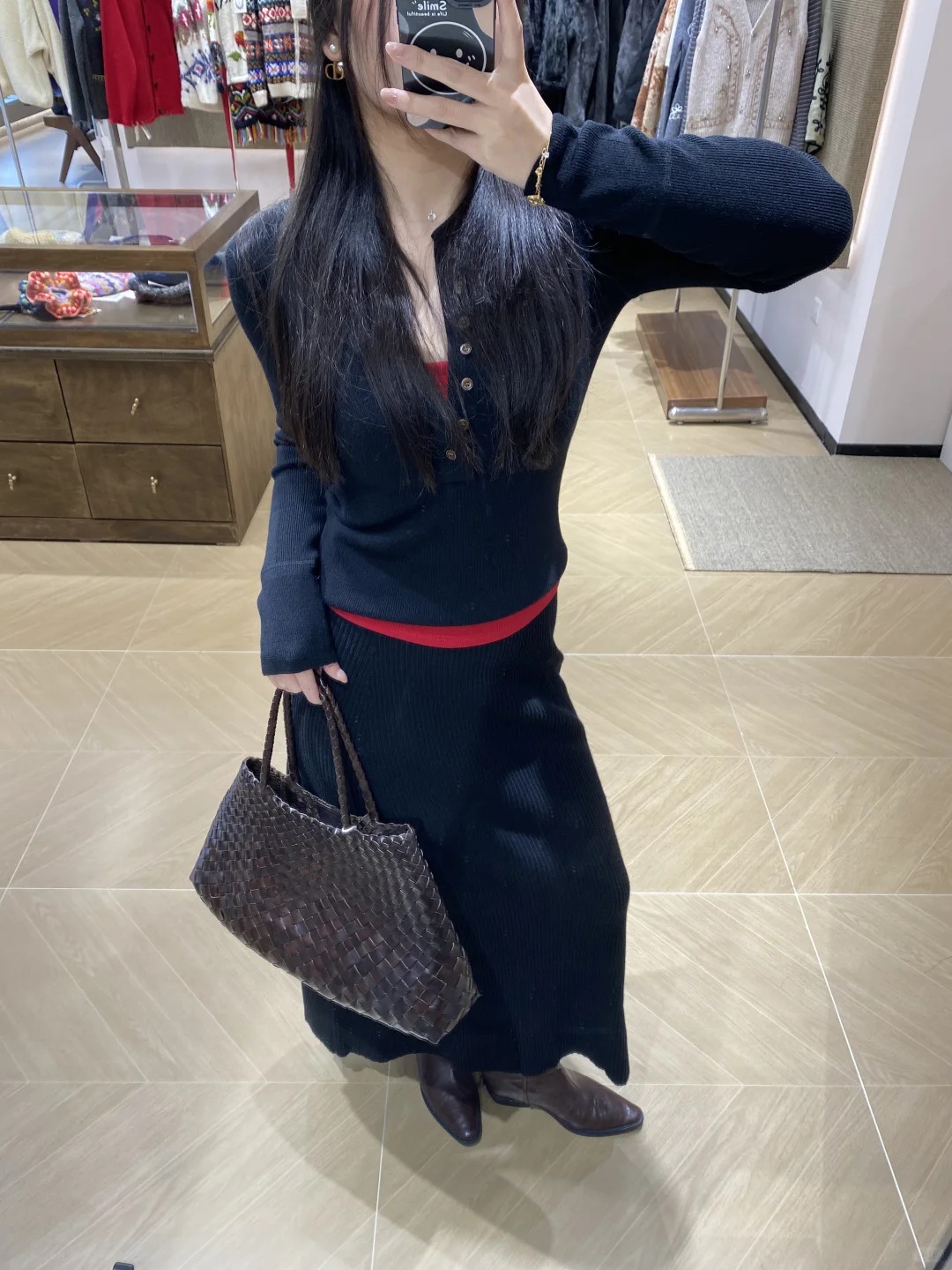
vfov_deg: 67.3
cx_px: 476
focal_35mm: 26
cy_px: 635
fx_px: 953
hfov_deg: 53.1
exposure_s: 1/100
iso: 64
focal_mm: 4.25
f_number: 1.8
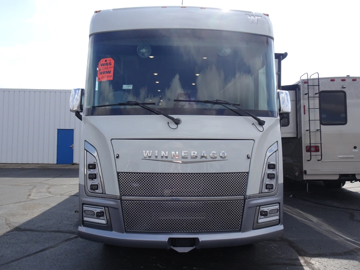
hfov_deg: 69.4
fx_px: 260
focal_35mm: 25
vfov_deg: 54.9
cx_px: 181
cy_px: 134
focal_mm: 4.1
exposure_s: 1/640
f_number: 3.5
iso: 80
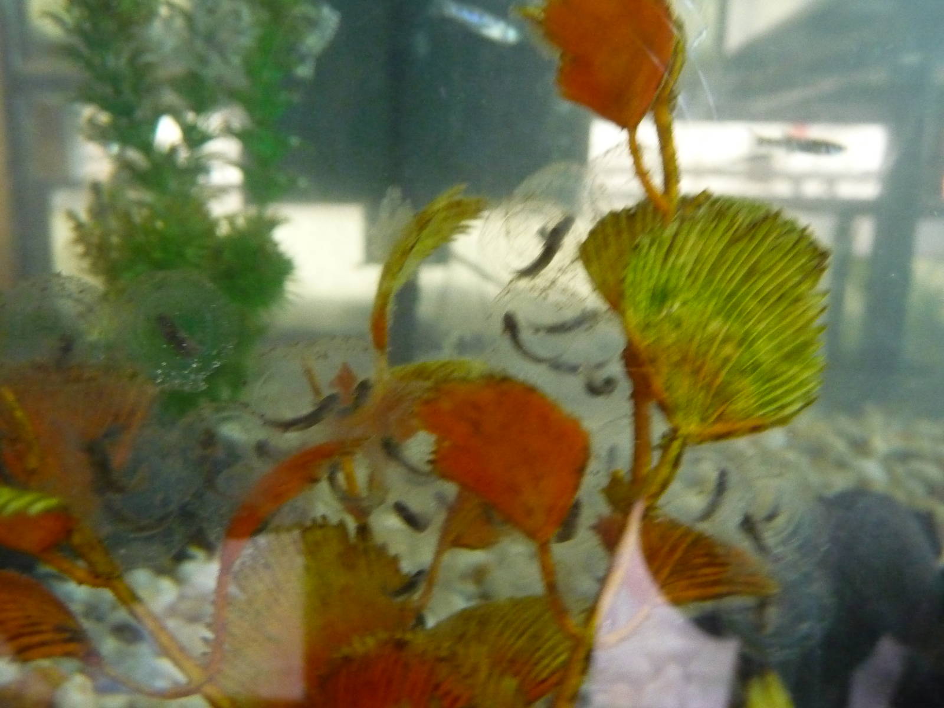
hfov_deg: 60.0
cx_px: 472
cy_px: 354
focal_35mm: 30
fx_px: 818
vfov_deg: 46.8
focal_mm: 5
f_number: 3.4
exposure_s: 1/15
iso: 800
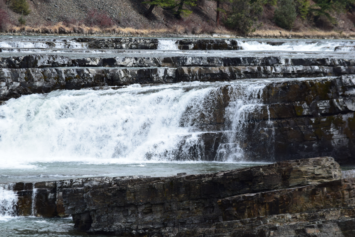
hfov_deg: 10.2
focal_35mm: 202
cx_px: 178
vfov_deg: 6.8
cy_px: 118
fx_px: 1997
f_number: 11
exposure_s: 1/500
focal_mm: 135
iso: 400
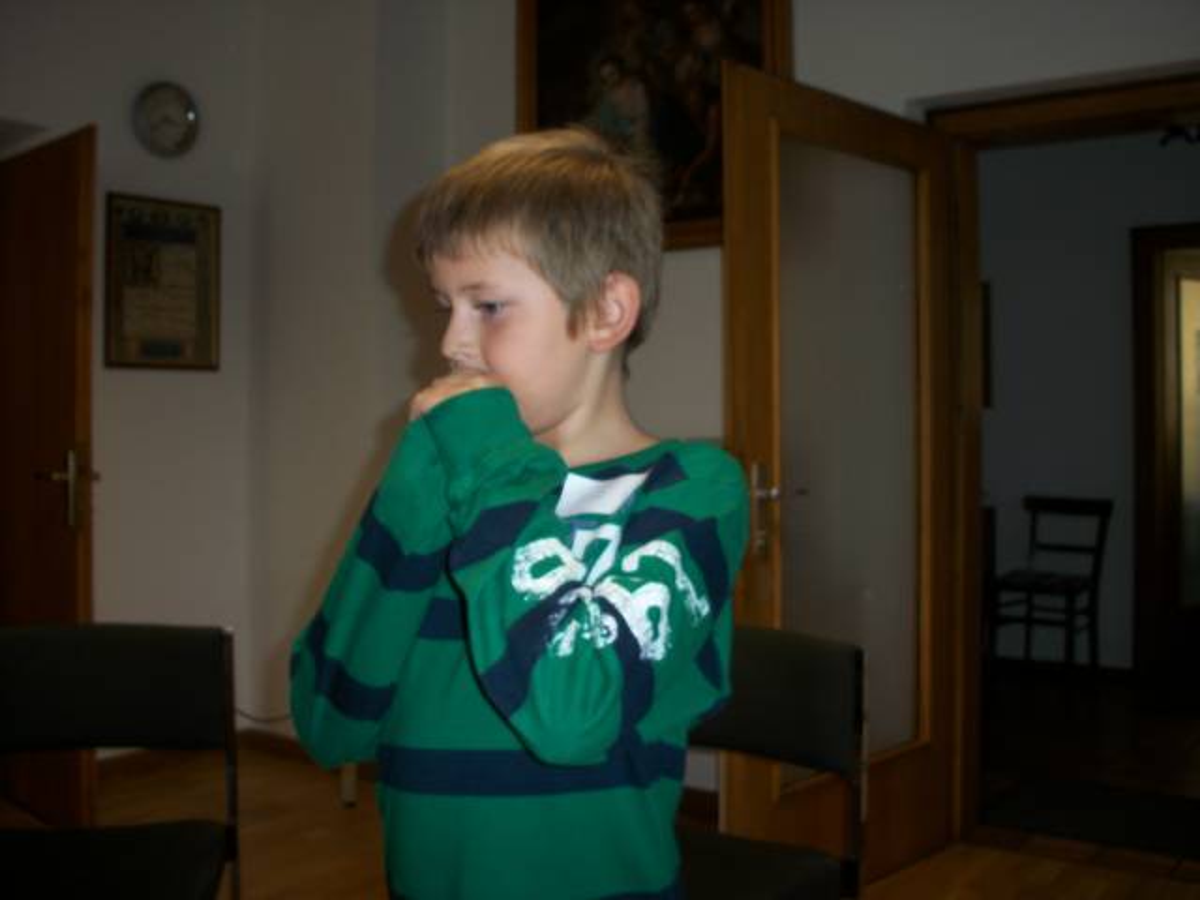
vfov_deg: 40.7
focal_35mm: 35
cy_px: 450
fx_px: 1213
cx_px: 600
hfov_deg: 52.6
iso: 80
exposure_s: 1/60
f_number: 3.1
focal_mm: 6.3
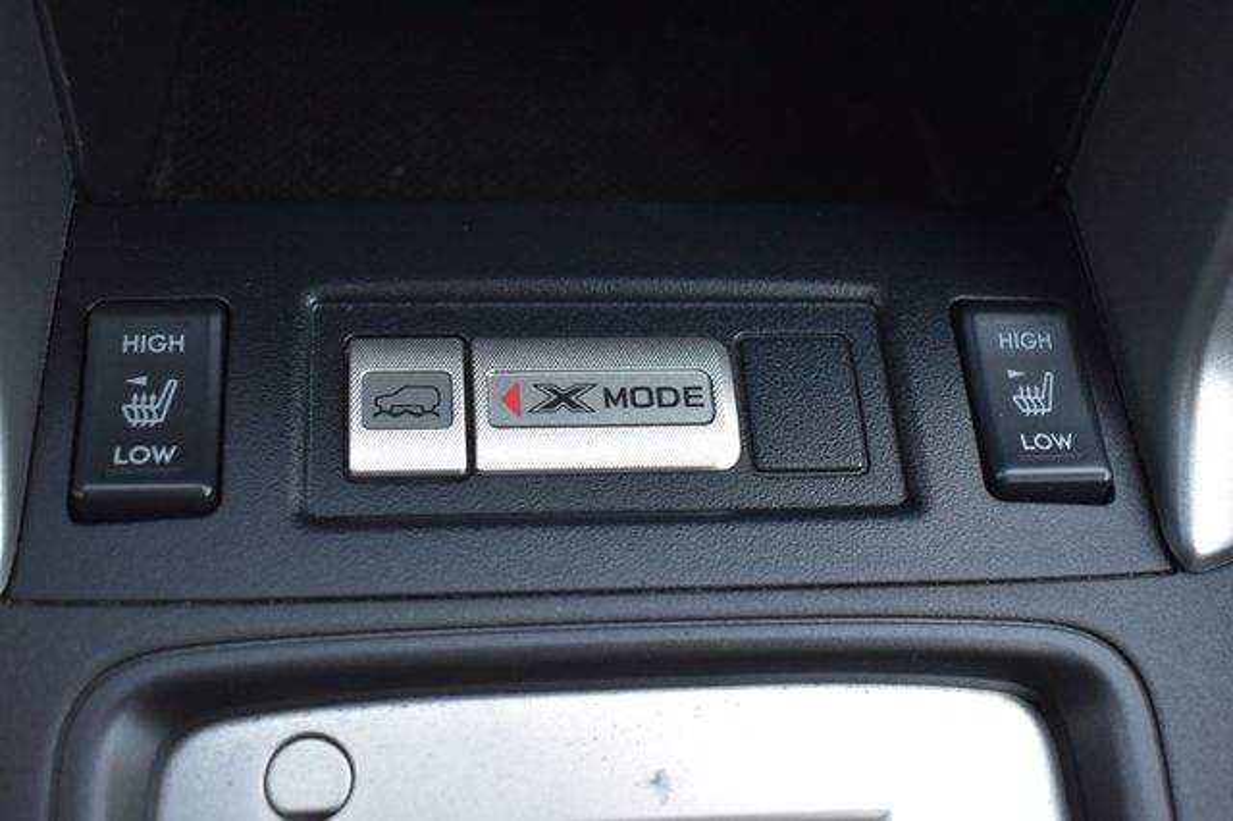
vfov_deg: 30.8
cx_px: 616
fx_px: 1489
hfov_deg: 45.0
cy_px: 410
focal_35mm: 44
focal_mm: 29
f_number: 4.2
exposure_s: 1/13
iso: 1600
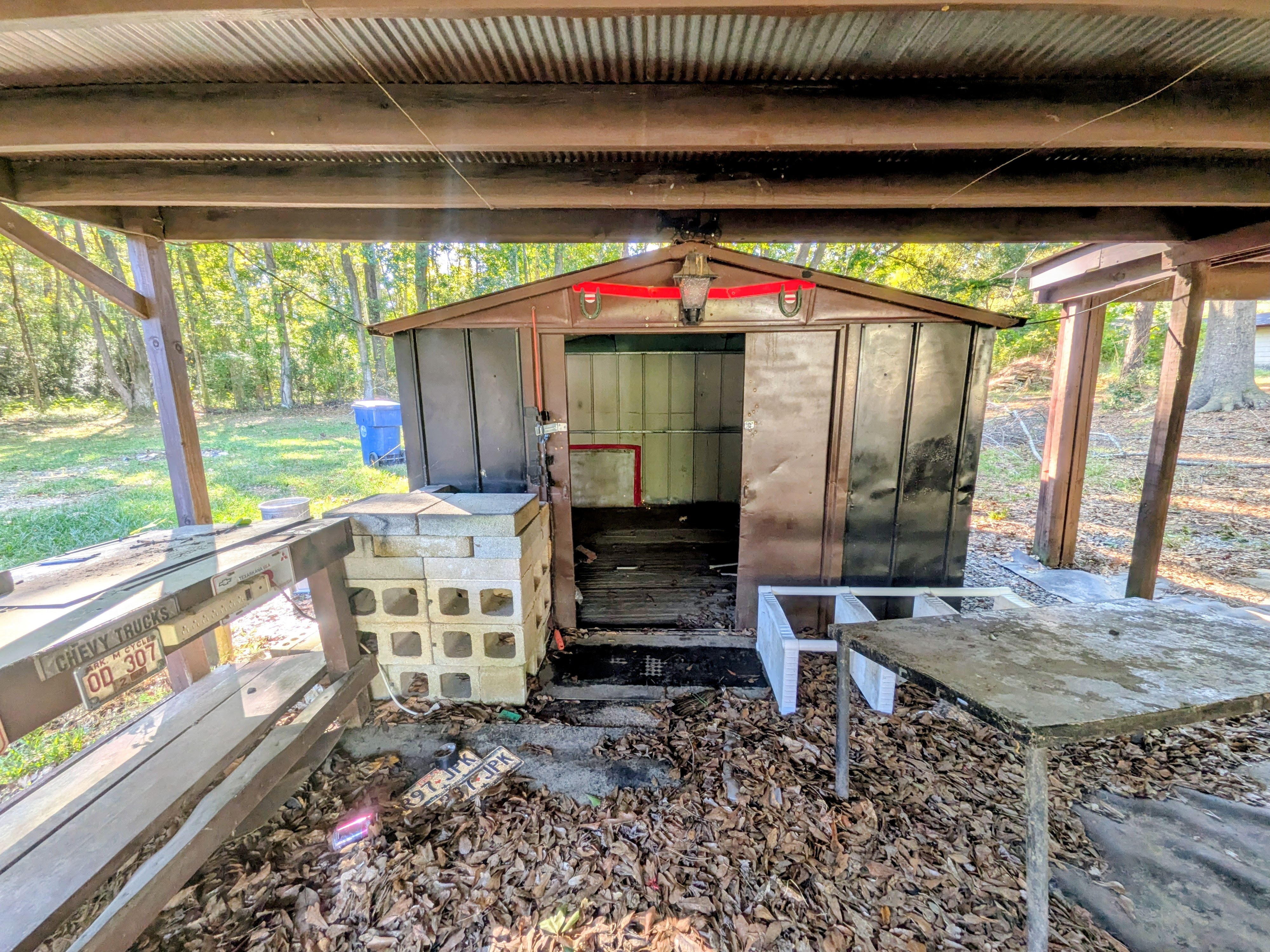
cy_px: 476
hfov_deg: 102.1
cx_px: 635
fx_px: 514
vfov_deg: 85.7
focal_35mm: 14
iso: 82
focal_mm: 1.85
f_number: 2.2
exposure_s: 1/86.2
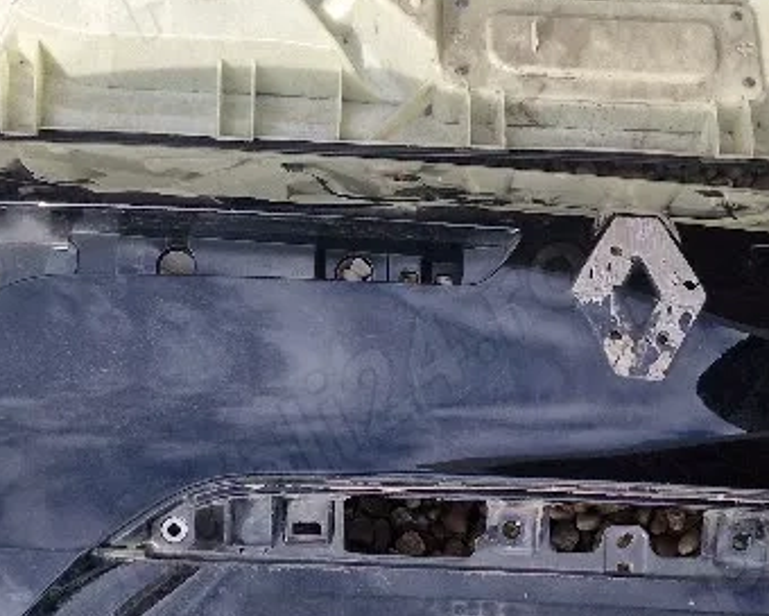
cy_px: 437
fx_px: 1502
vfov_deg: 23.0
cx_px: 498
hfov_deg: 28.6
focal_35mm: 66
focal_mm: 6.4
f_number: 1.8
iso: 50
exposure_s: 1/526
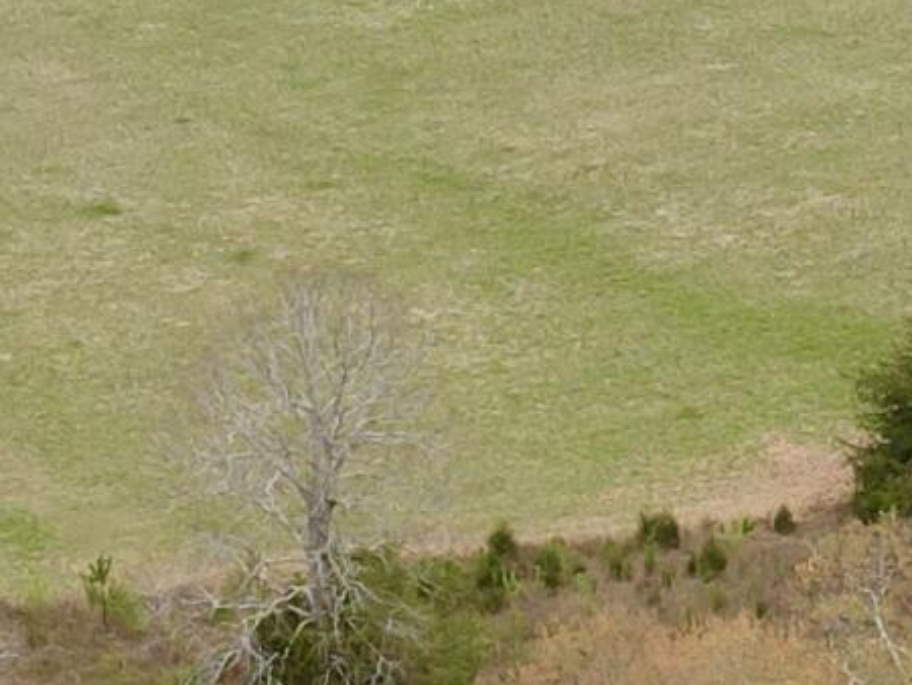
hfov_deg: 12.3
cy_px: 261
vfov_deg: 9.3
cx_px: 669
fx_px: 4218
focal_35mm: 160
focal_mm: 4.5
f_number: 2.8
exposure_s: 1/80
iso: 100
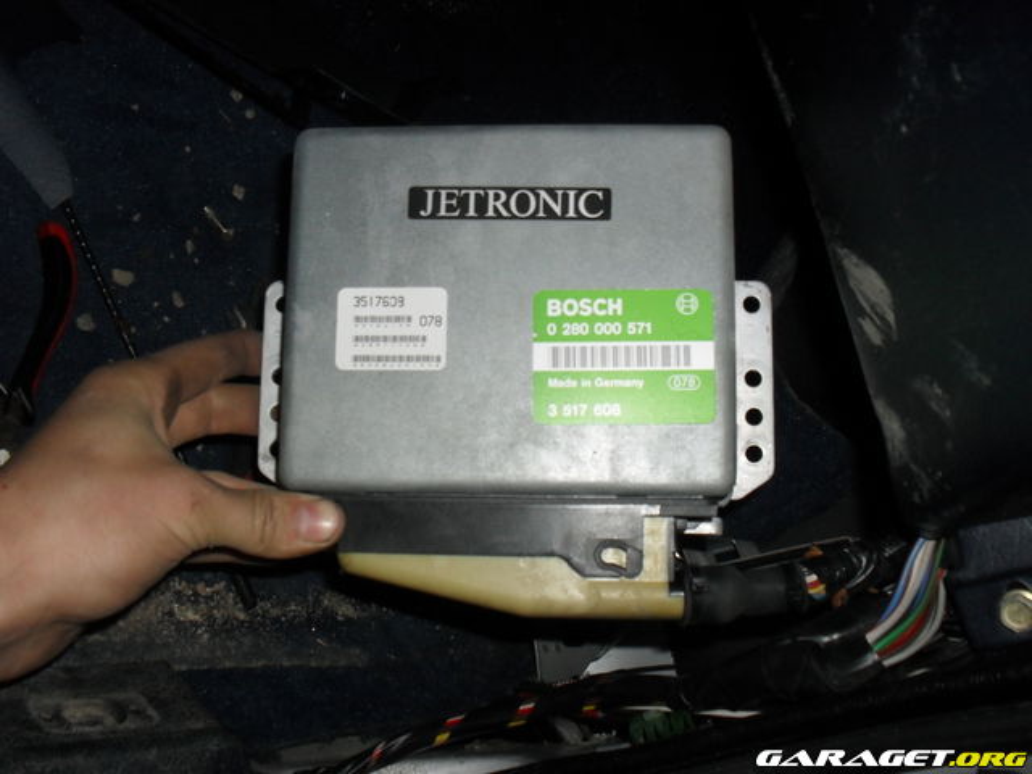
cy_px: 387
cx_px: 516
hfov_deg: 52.6
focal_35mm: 35
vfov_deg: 40.7
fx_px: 1043
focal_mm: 6.3
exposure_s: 1/45
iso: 200
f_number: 3.2
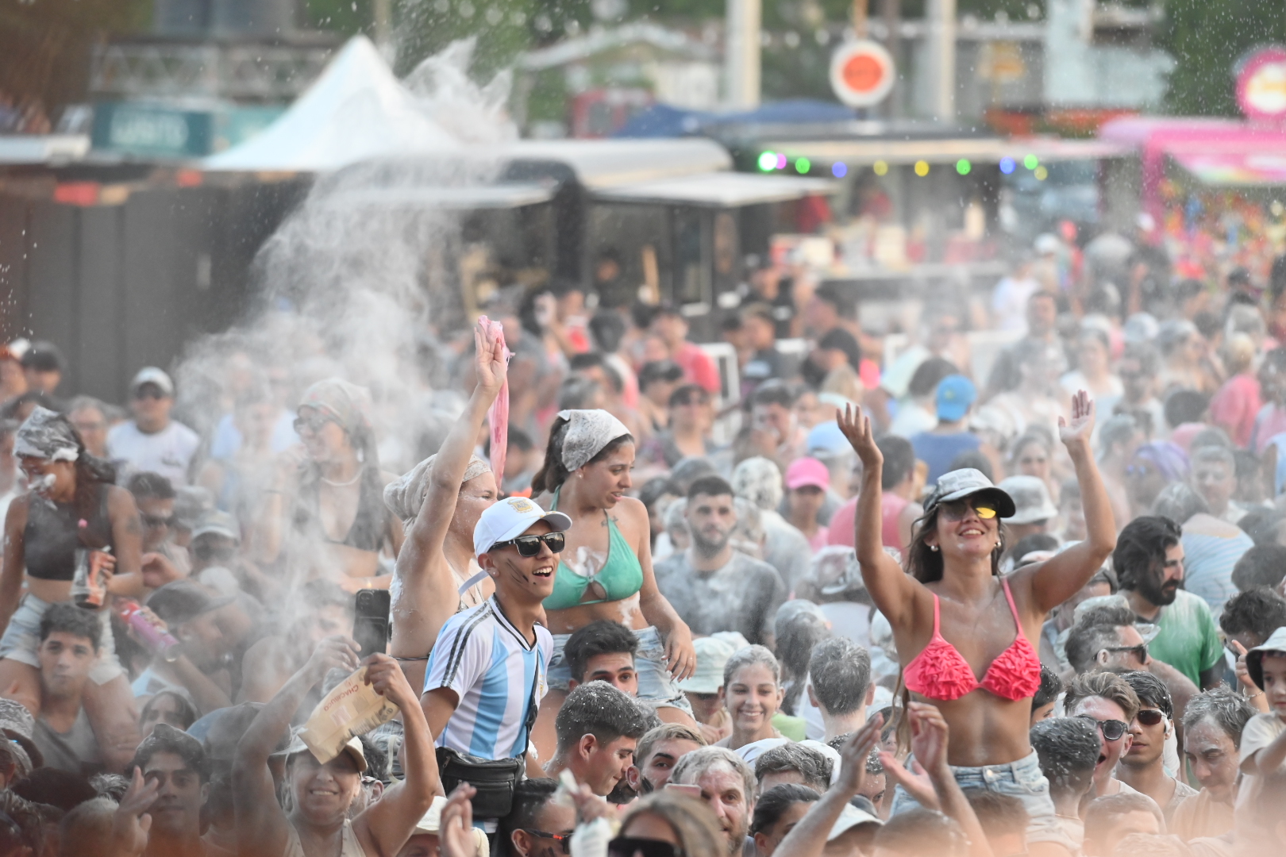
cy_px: 428
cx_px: 643
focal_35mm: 300
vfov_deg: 4.6
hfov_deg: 6.9
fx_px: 10716
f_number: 6.3
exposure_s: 1/640
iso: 4000
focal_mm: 300
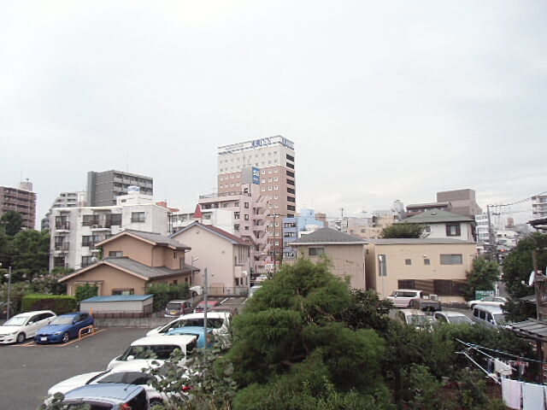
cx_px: 274
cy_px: 205
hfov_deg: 71.6
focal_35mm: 24
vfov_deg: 56.8
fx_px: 379
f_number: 3
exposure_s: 1/250
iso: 64
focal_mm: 4.24
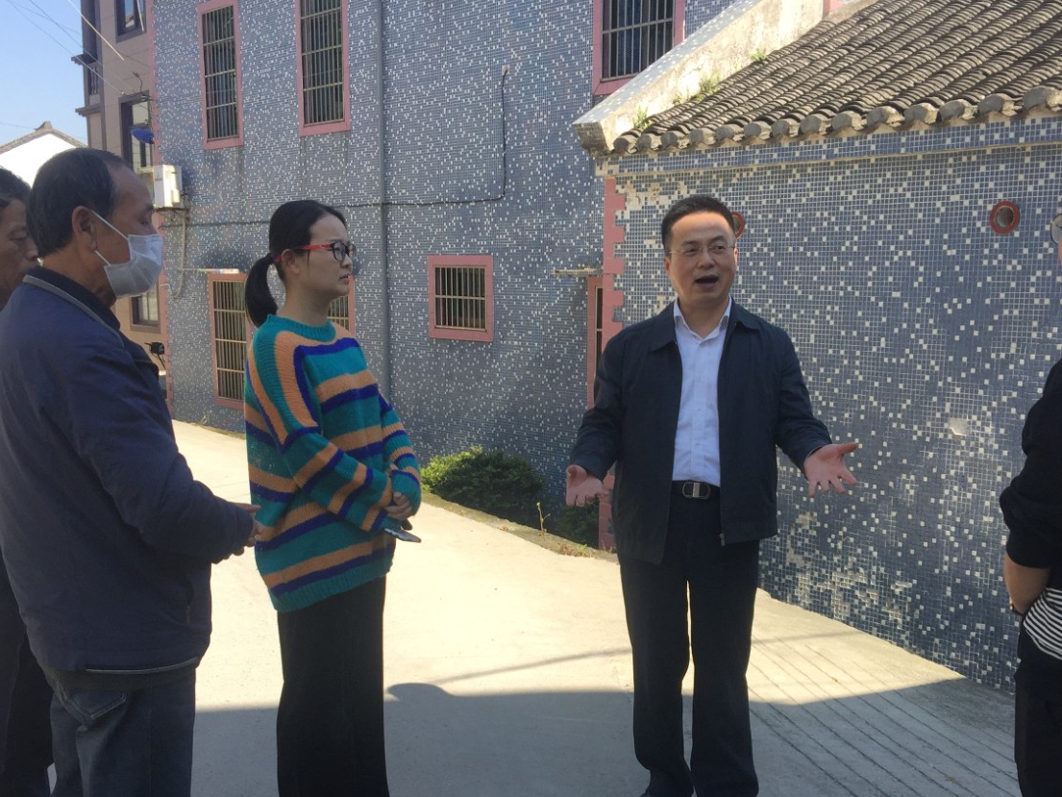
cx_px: 590
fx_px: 1289
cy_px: 534
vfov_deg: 34.0
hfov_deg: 44.7
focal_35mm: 42
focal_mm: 4.15
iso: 32
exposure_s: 1/824
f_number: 2.2
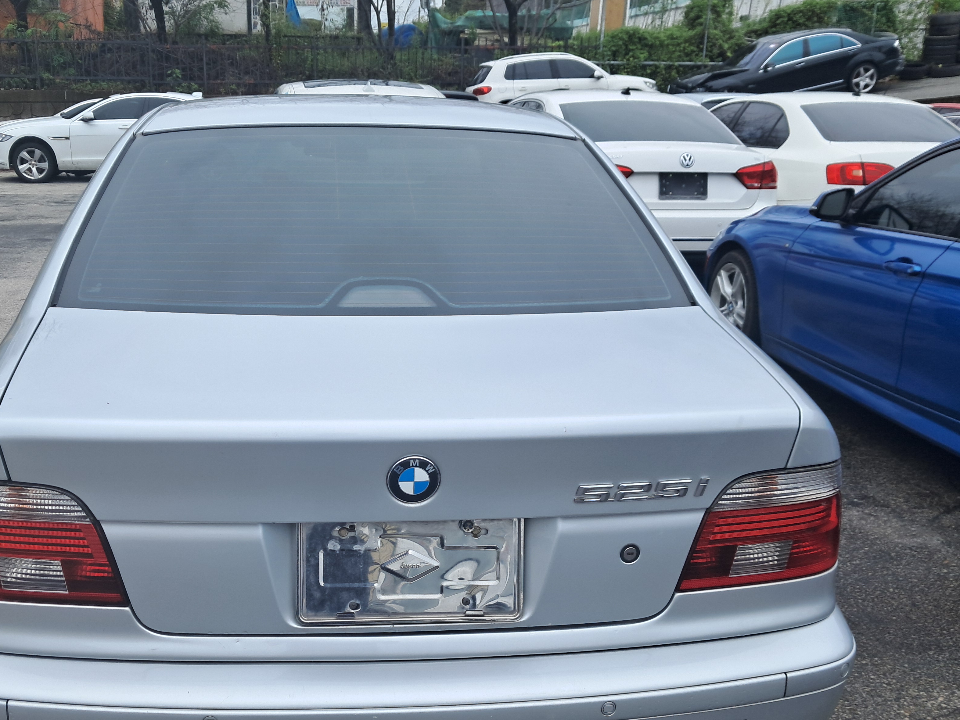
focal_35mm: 35
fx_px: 971
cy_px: 454
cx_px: 386
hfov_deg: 52.3
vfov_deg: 40.4
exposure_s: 1/398
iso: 50
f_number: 1.8
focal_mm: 4
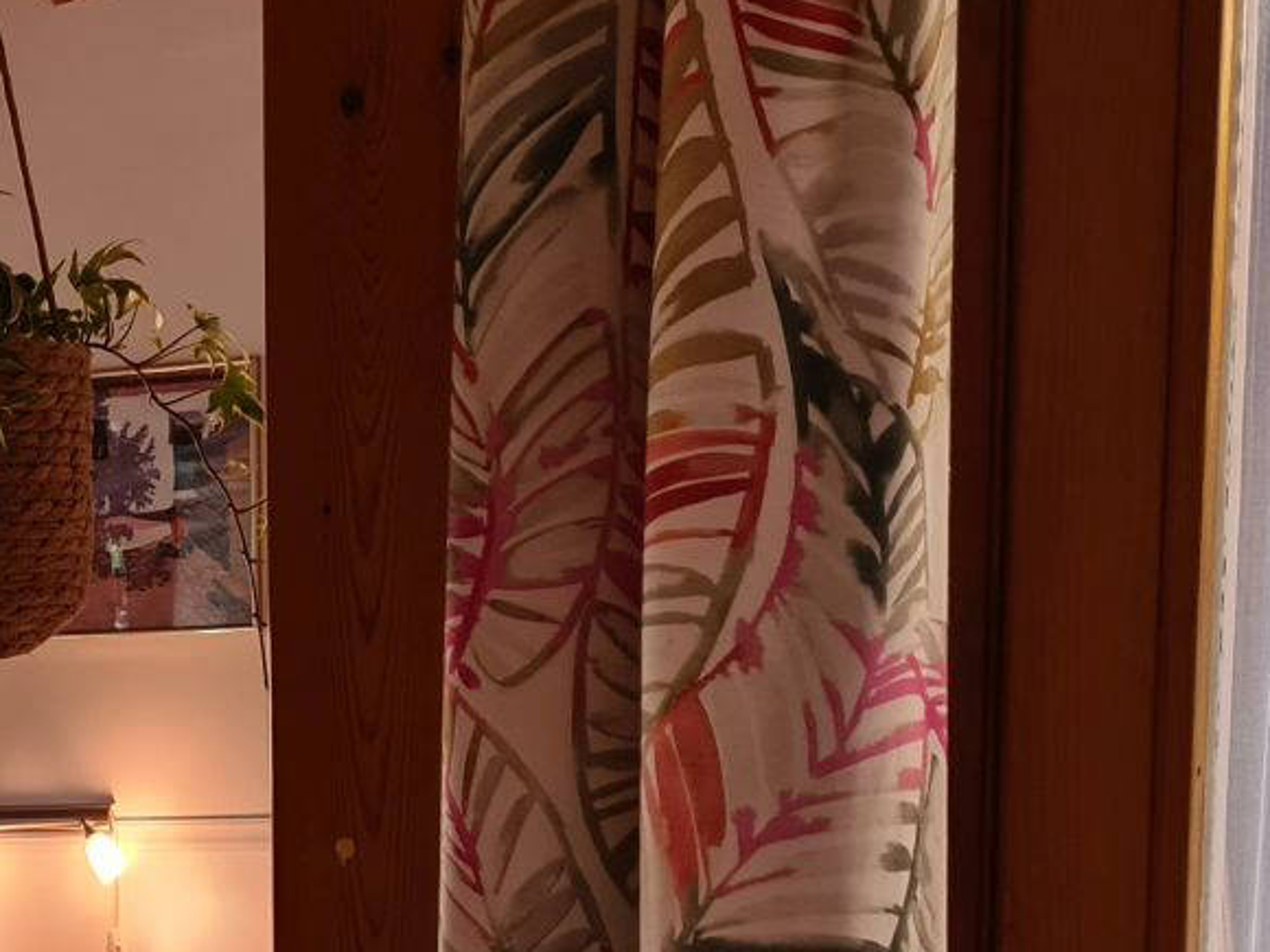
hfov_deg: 21.5
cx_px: -160
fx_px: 3155
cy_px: 1287
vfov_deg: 16.1
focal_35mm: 86
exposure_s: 1/50
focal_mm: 5.4
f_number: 1.8
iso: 64
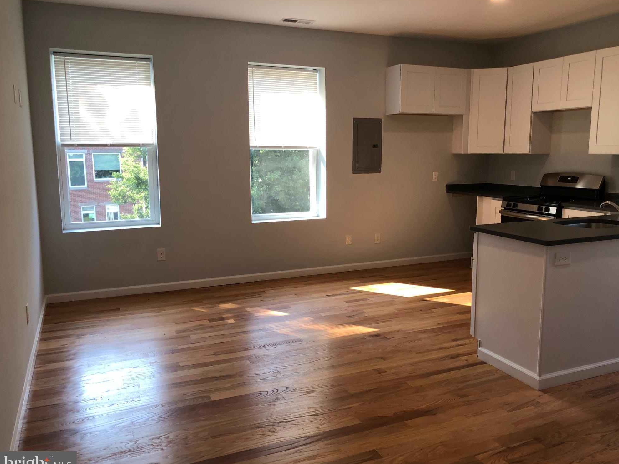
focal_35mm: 29
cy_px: 237
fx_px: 519
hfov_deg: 61.6
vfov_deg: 48.2
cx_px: 319
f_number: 1.8
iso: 50
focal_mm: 3.99
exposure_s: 1/120
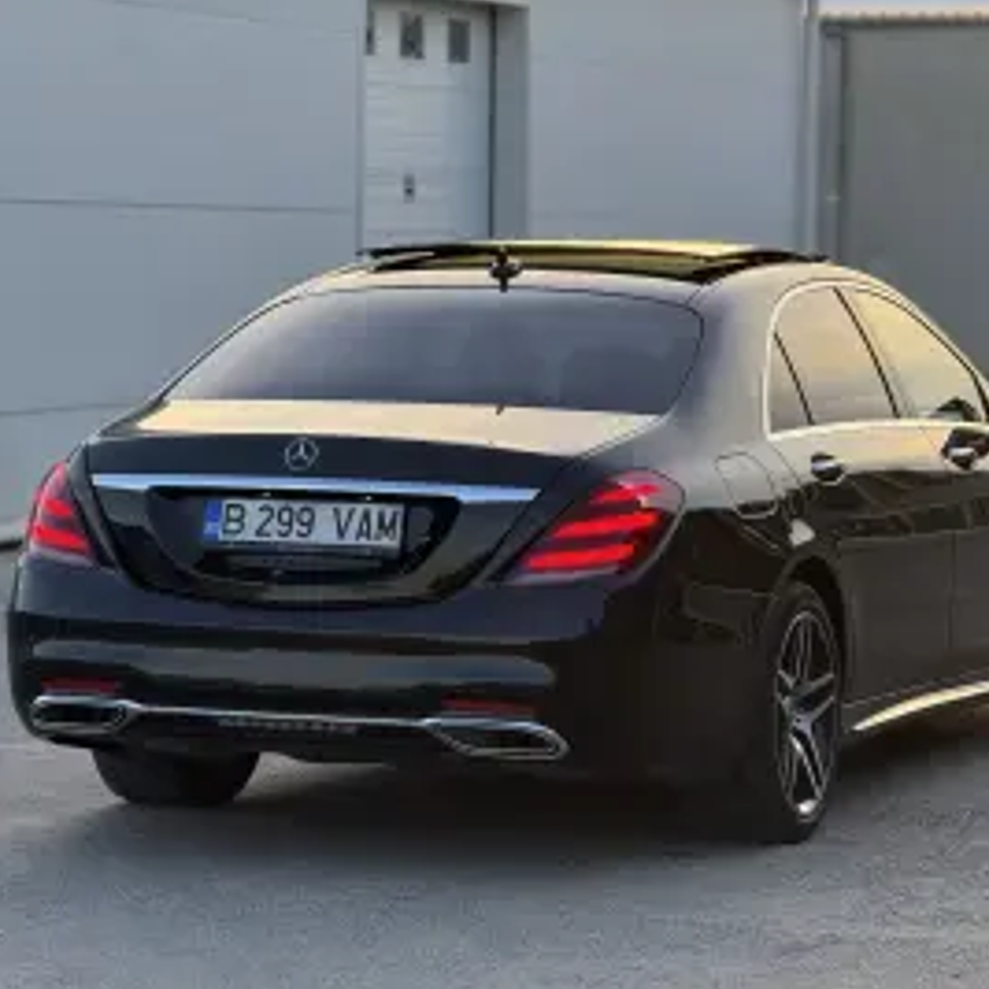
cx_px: 589
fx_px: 4622
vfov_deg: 12.2
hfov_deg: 12.2
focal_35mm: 143
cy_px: 496
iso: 50
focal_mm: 15.66
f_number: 2.8
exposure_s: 1/104
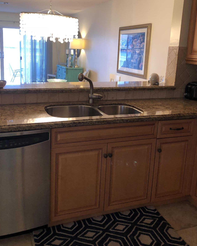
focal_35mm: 34
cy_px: 102
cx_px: 89
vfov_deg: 52.6
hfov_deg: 43.3
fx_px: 248
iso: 40
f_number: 1.8
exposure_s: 1/30
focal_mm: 3.99
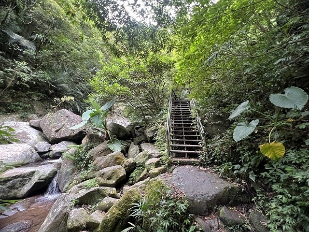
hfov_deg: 106.2
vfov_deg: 89.9
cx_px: 154
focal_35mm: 13
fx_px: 116
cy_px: 116
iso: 250
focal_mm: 1.57
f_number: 1.8
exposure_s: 1/63
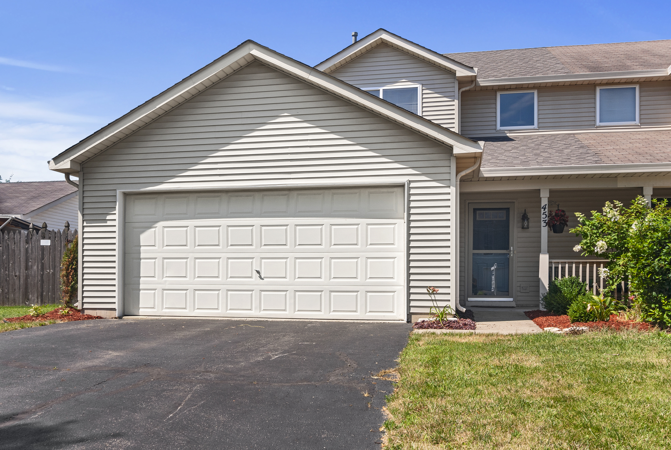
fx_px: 616
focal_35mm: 33
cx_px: 336
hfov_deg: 57.2
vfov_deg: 40.1
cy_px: 225
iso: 200
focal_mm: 22
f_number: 9
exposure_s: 1/160
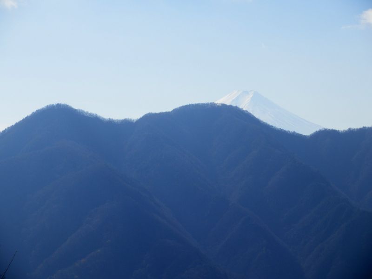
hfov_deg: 14.3
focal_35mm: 138
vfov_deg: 10.7
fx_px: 1483
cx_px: 186
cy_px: 140
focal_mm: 24.4
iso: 80
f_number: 5.8
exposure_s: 1/640
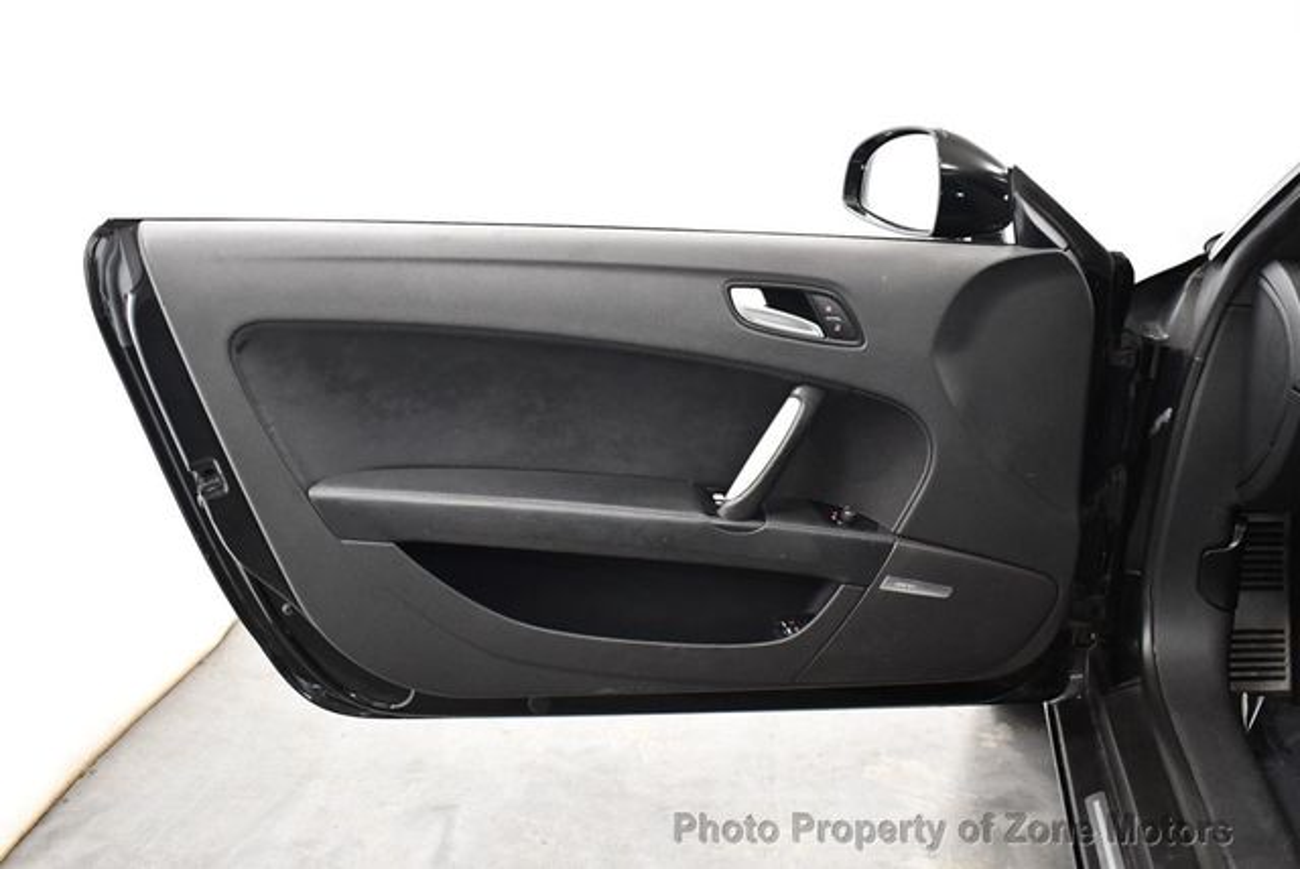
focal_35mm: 36
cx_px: 650
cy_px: 434
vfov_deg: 36.9
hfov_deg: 53.1
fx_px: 1301
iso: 3200
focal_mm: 18
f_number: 3.5
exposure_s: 1/100
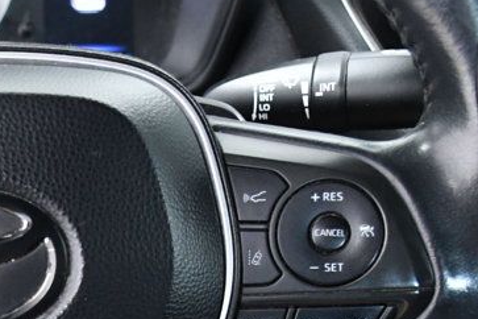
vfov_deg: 14.2
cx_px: -28
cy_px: 395
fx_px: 1235
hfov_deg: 21.0
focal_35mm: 93
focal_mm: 22
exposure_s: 1/80
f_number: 4.5
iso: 2500
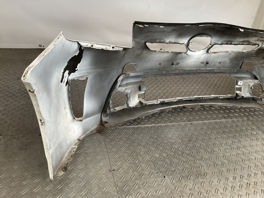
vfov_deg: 48.2
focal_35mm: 29
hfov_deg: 61.7
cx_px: 132
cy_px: 99
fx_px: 221
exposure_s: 1/60
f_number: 1.8
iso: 40
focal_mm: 3
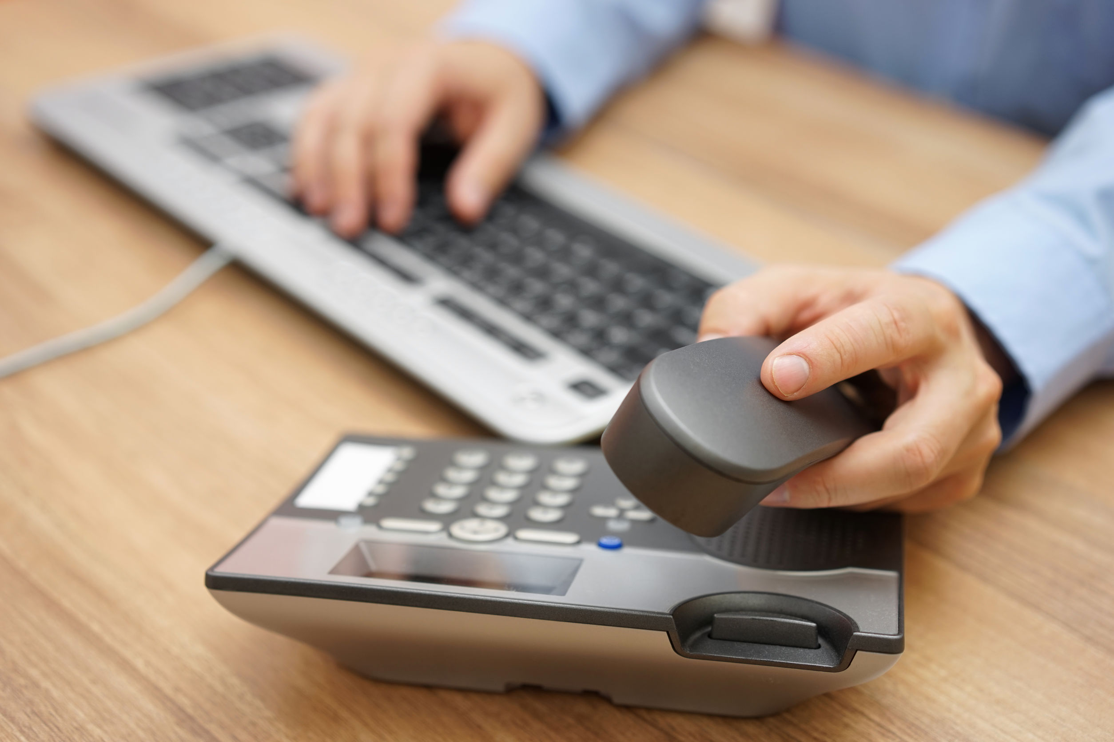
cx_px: 557
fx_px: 1702
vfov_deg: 24.6
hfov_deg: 36.2
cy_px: 371
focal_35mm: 55
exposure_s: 1/15
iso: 200
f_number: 2.8
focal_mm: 55
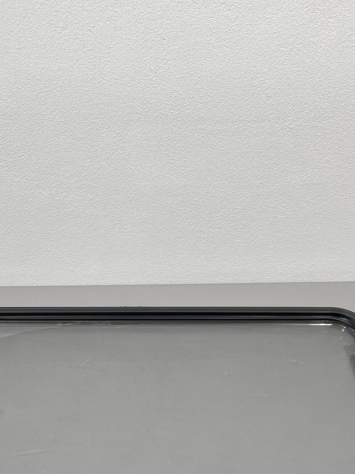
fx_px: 697
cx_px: 119
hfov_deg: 28.4
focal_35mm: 51
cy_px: 326
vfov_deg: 37.0
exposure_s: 1/100
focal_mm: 5.1
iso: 40
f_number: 1.6
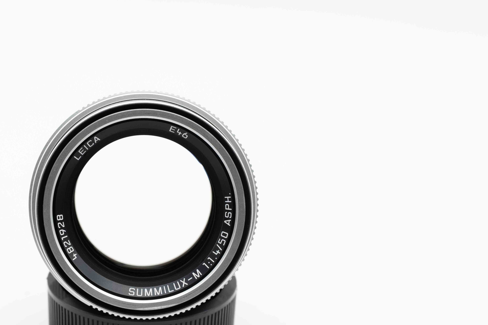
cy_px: 225
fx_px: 1789
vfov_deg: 10.4
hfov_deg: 15.5
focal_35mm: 132
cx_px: 150
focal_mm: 90
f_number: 11
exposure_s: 1/250
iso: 3200
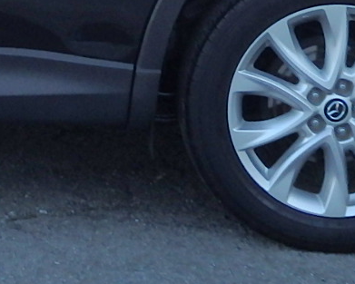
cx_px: -184
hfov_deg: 11.7
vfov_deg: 9.5
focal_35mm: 158
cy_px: -156
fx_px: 1660
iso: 125
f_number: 3.4
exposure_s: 1/200
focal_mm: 6
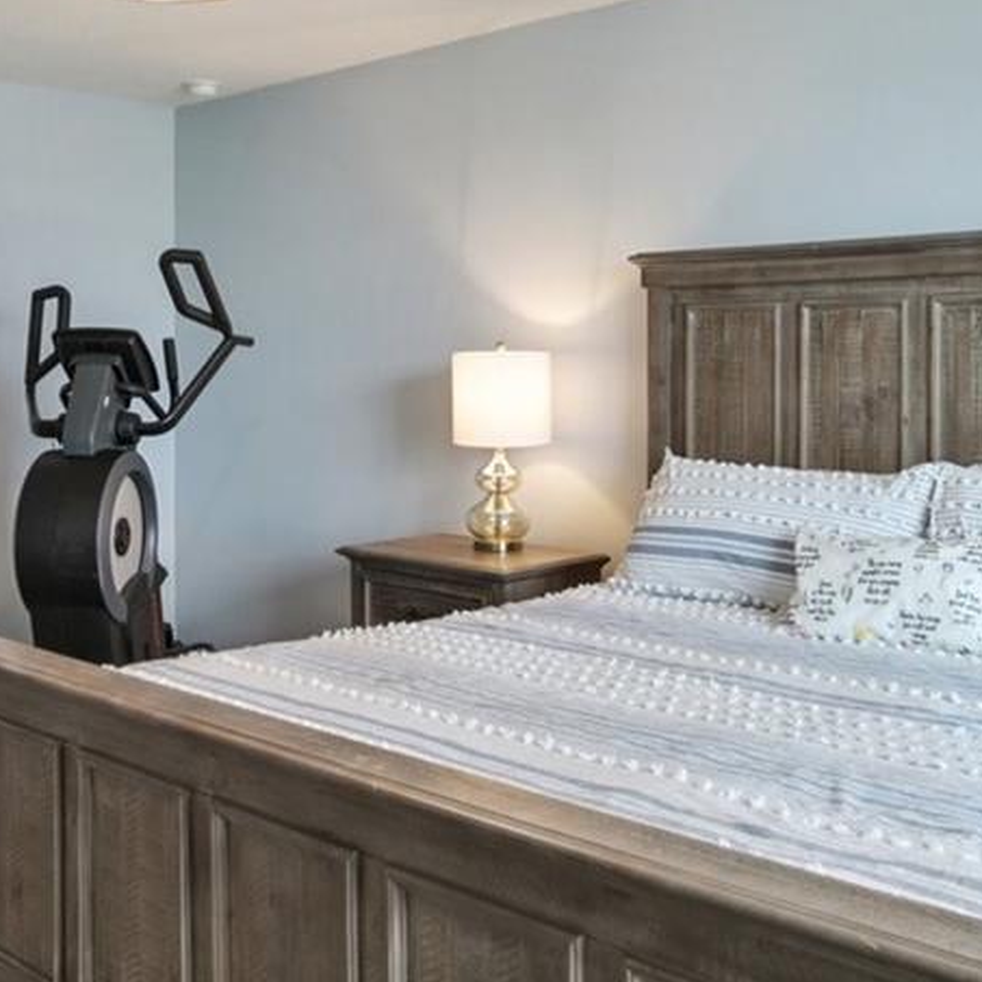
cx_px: 405
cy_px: 335
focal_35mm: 42
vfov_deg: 39.6
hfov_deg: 39.9
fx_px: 1348
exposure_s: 1/25
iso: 400
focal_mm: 14
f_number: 8
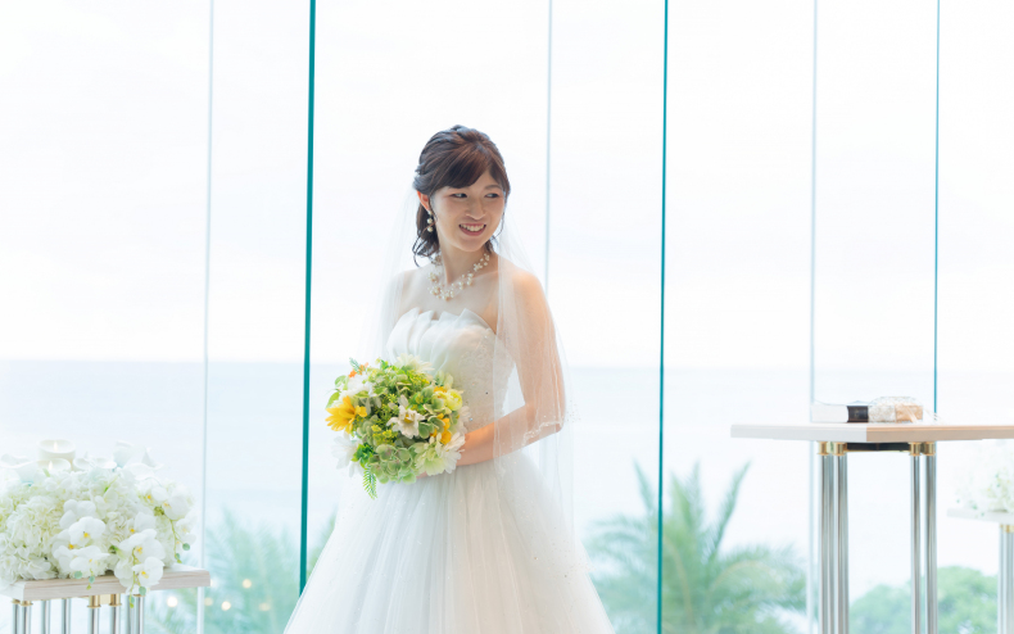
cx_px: 507
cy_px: 313
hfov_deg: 32.4
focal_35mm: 63
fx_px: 1747
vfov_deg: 20.6
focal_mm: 61.2
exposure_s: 1/160
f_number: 3.2
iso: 200
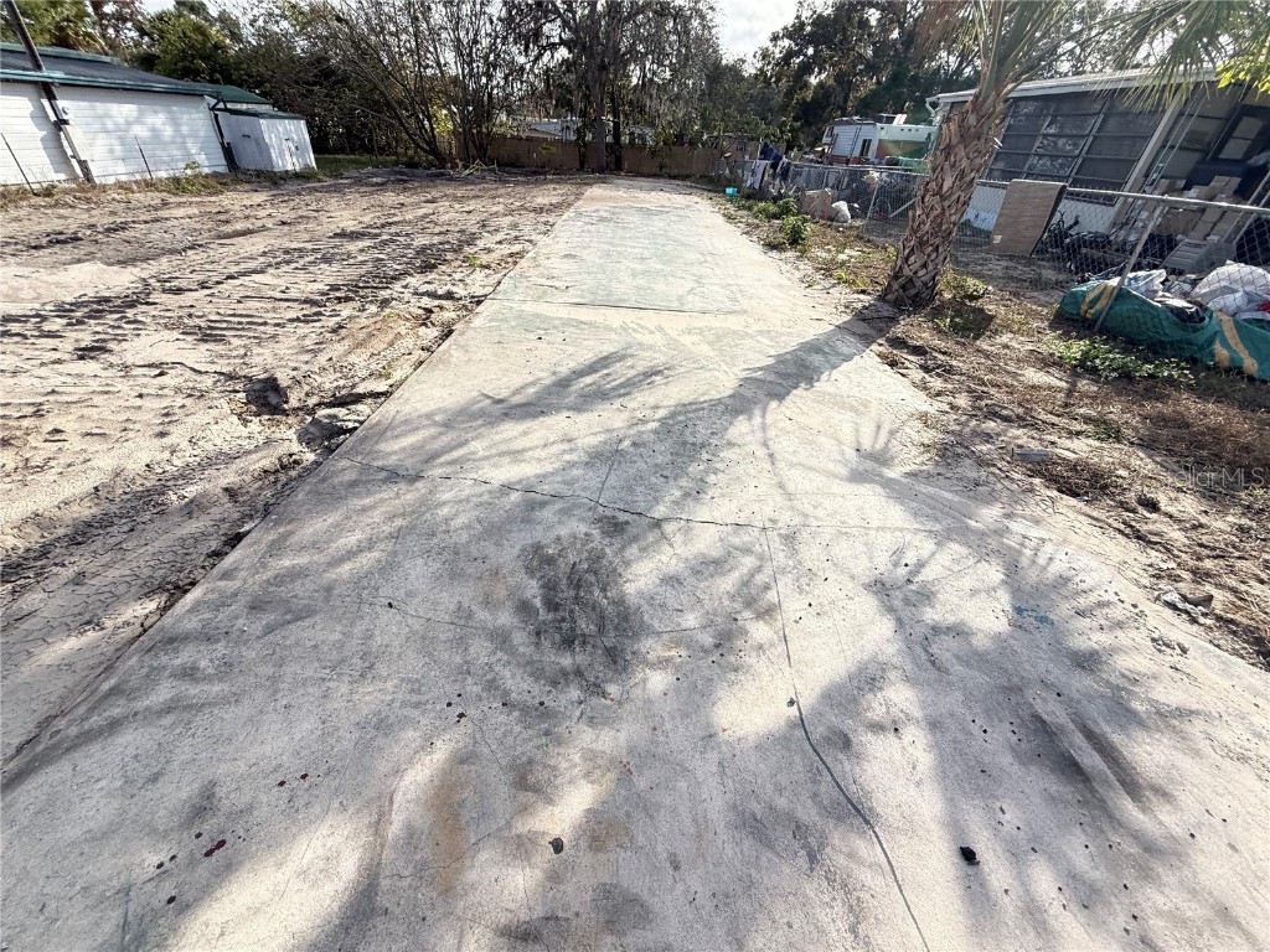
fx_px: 514
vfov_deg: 85.7
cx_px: 635
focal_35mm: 14
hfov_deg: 102.1
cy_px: 476
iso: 64
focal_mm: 2.22
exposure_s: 1/841
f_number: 2.2
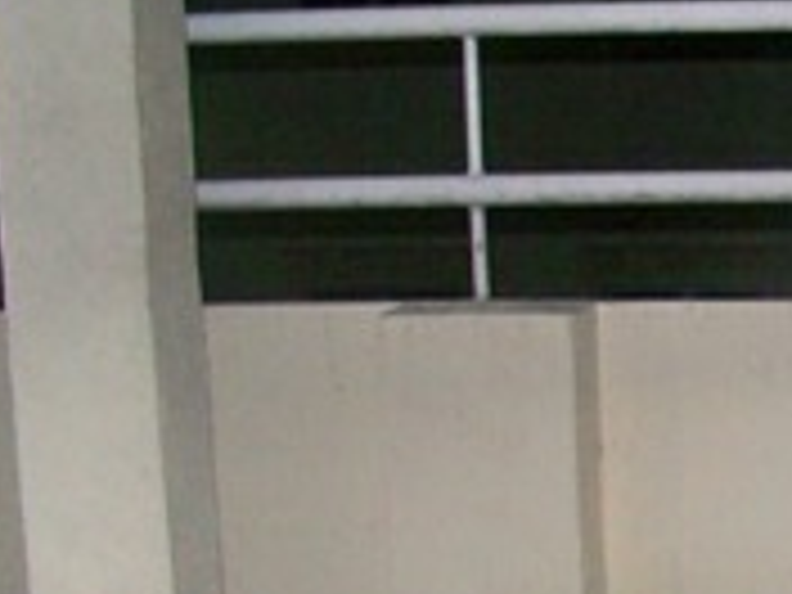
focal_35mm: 120
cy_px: 734
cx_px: 1044
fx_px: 2746
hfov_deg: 15.6
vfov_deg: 12.0
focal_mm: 5.85
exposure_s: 1/30
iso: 200
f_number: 2.8
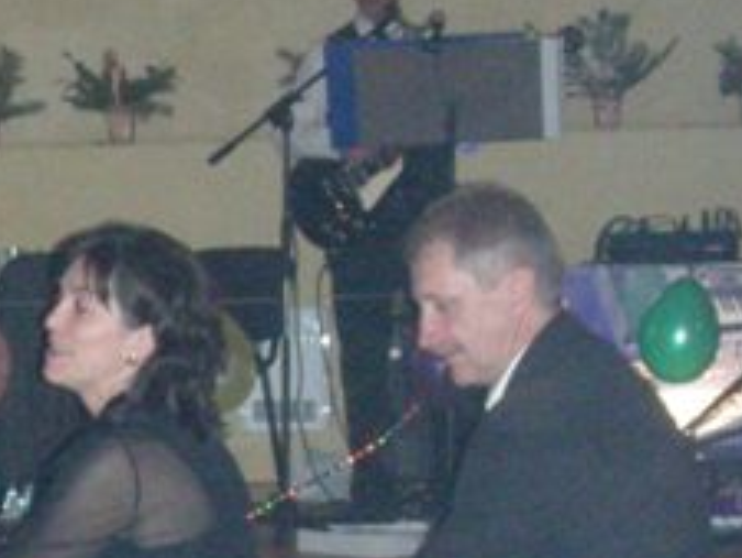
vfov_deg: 10.8
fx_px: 2895
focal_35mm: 135
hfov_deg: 14.1
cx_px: -178
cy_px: 700
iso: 614
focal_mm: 6.3
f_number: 3.5
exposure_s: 1/60
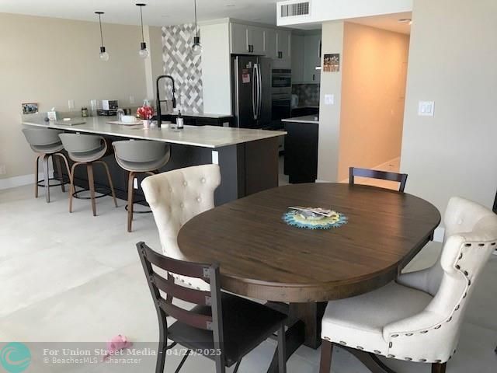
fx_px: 402
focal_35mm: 28
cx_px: 248
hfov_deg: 63.4
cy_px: 186
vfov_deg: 49.7
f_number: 1.8
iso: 25
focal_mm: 3.99
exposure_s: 1/30
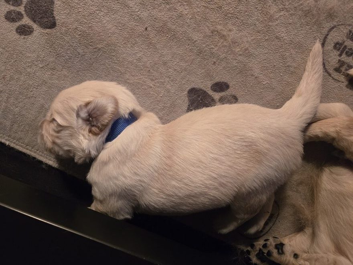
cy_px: 132
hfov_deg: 73.9
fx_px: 235
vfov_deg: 58.9
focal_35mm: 23
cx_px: 176
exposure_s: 1/60
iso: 640
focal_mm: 5.4
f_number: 1.8
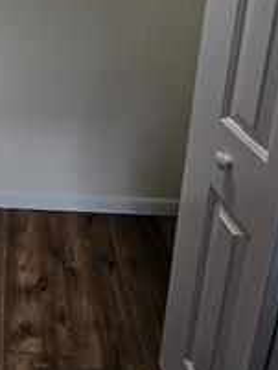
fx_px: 332
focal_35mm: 31
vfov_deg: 46.3
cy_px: -18
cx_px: -4
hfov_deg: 39.7
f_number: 2.2
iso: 64
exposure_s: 1/60
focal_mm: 2.2
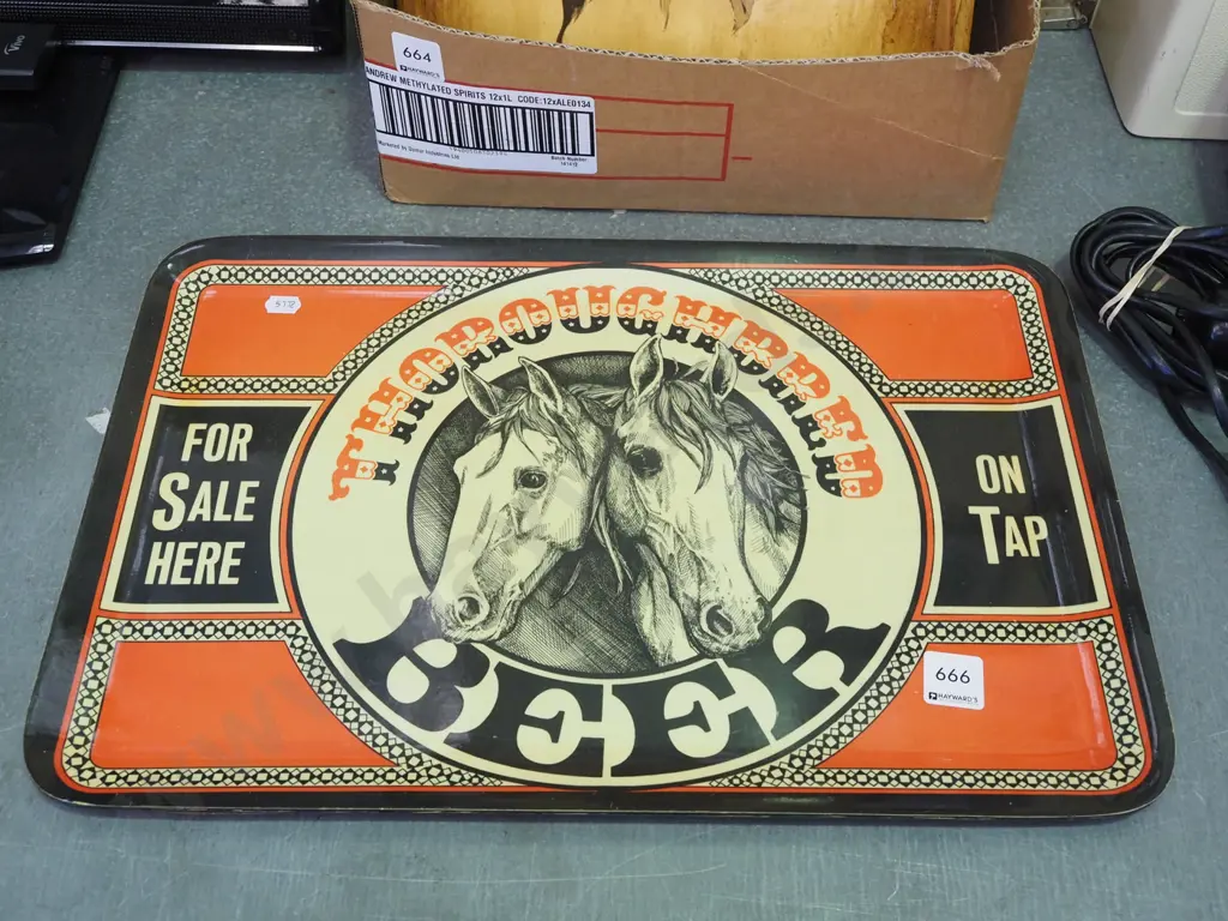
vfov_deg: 36.0
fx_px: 1419
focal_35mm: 40
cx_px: 614
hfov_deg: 46.8
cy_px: 460
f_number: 5.6
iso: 1250
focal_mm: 20
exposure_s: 1/80
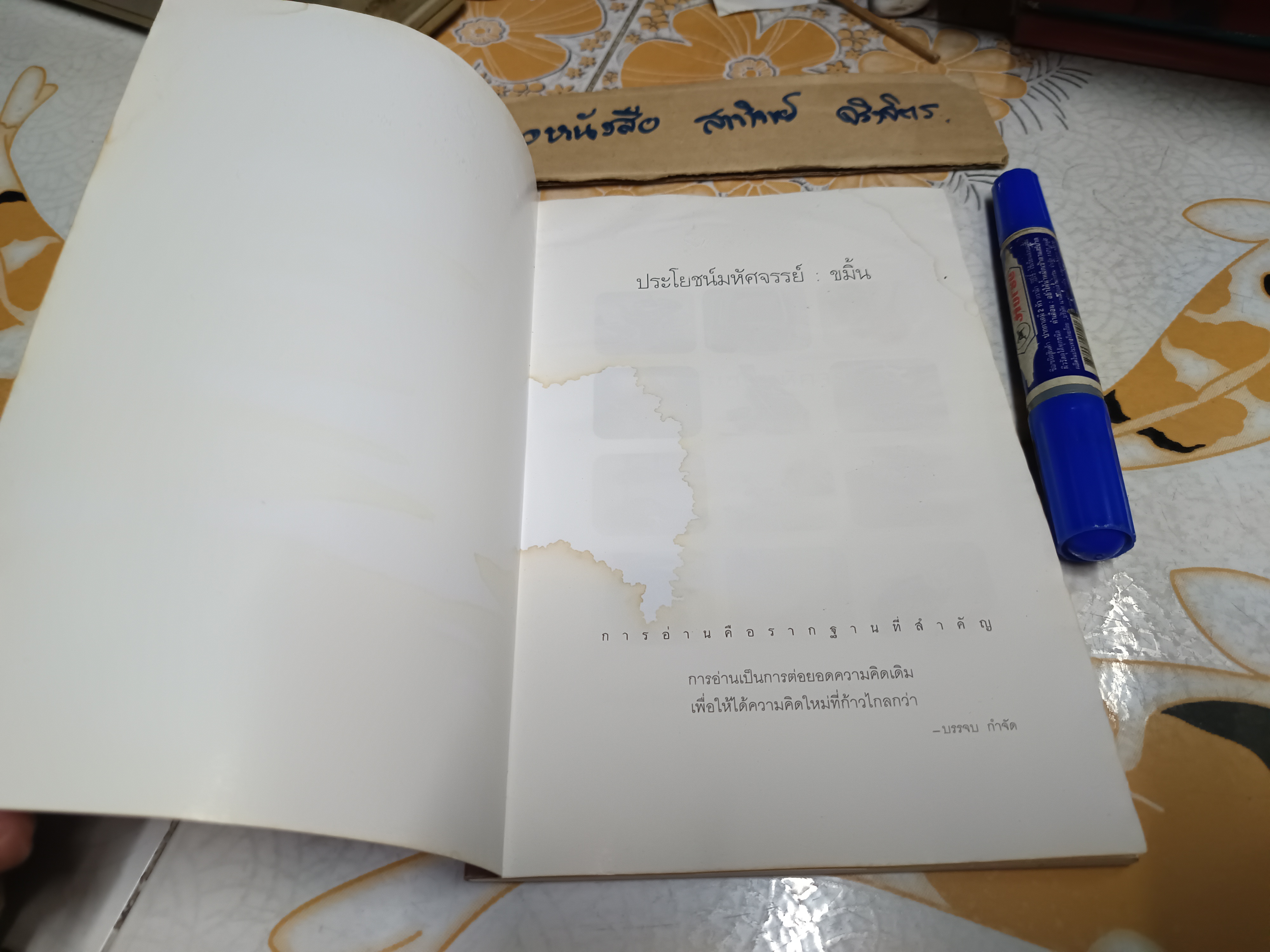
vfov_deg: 56.8
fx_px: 881
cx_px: 635
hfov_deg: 71.6
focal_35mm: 24
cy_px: 476
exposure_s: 1/50
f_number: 1.7
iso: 1016
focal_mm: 5.31
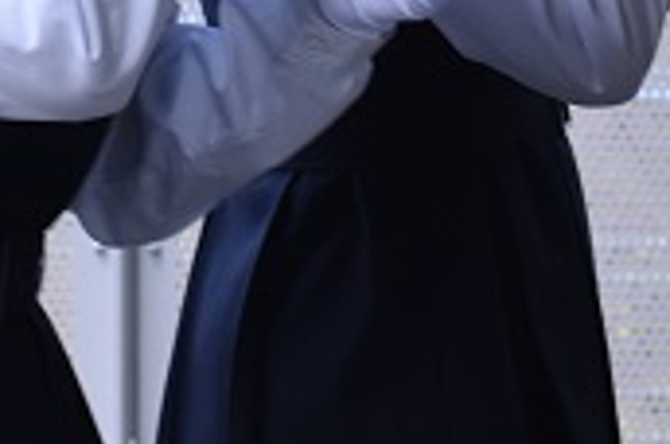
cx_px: 66
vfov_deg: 2.5
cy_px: -592
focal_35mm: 551
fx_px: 10236
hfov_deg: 3.7
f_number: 7.1
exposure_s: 1/200
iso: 400
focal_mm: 70
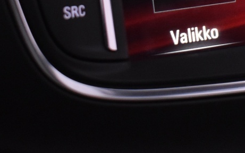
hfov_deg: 13.1
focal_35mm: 156
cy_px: -123
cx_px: 299
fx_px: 1040
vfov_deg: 8.1
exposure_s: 1/50
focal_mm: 29
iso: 1600
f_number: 4.2
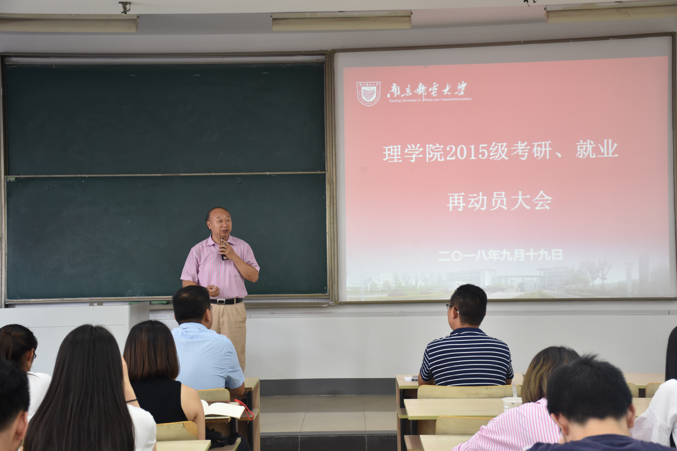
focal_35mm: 52
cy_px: 226
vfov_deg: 25.8
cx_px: 338
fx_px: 987
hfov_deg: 37.9
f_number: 4.2
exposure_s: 1/25
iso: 400
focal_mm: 35
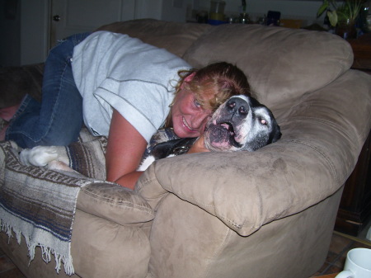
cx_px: 186
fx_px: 396
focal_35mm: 37
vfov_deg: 38.6
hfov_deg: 50.2
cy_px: 139
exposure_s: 1/60
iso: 80
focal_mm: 6
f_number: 2.7
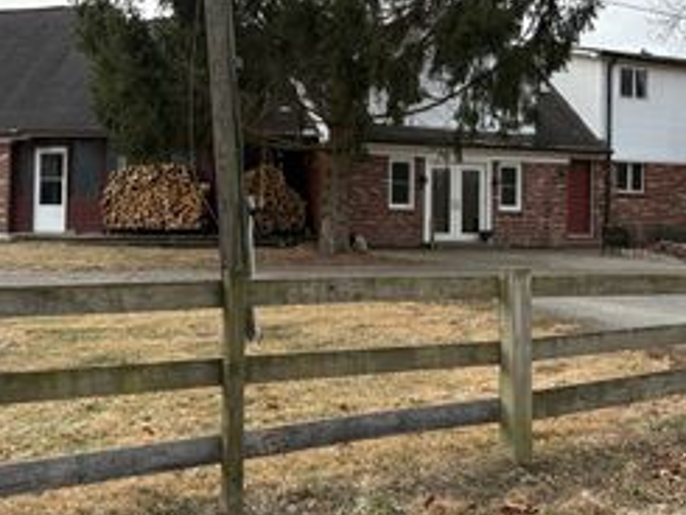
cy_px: 203
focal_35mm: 53
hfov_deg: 36.1
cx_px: 403
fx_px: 1051
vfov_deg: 27.5
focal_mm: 5.96
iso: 64
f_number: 1.6
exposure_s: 1/1706
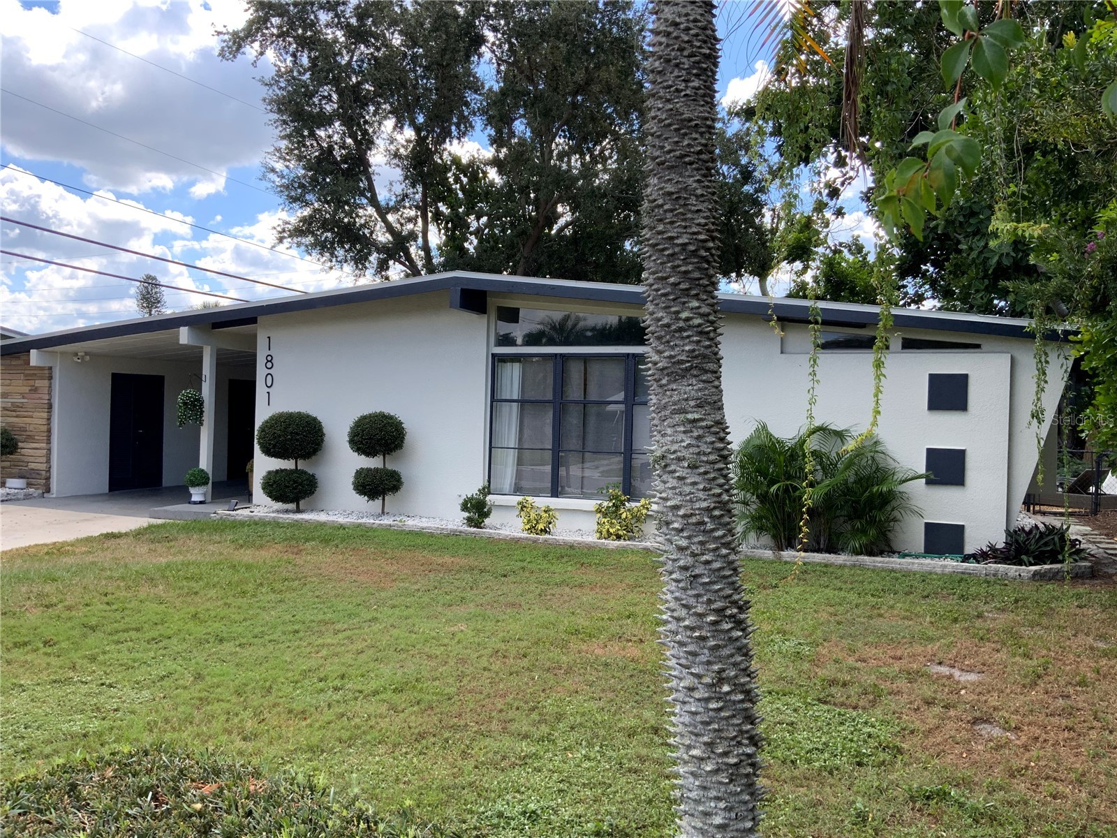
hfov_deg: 61.7
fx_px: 936
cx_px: 558
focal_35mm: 29
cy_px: 419
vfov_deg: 48.2
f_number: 1.8
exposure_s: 1/562
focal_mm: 3
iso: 16
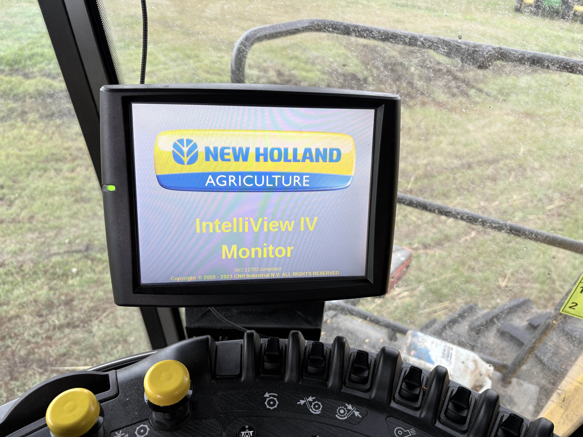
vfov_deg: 53.1
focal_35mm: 26
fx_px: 438
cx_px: 292
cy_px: 218
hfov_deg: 67.3
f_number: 1.6
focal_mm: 5.96
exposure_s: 1/121
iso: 64
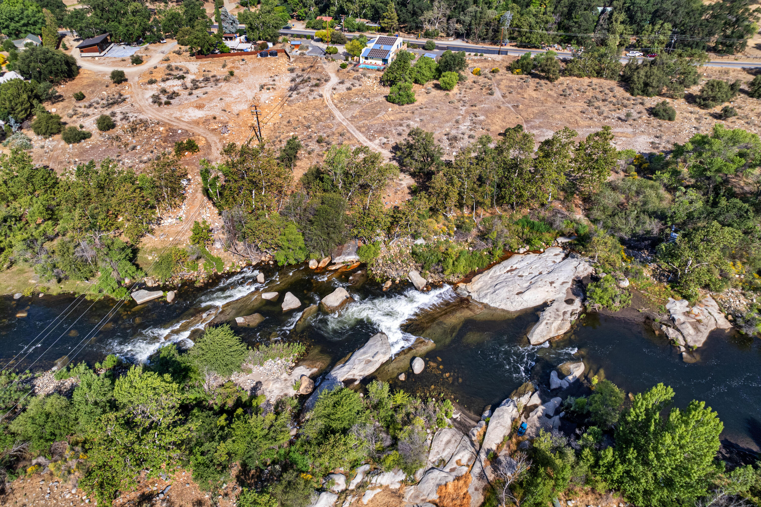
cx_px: 380
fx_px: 465
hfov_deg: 78.6
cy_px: 254
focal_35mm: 22
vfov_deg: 57.2
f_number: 2.8
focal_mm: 8.38
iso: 100
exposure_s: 1/80
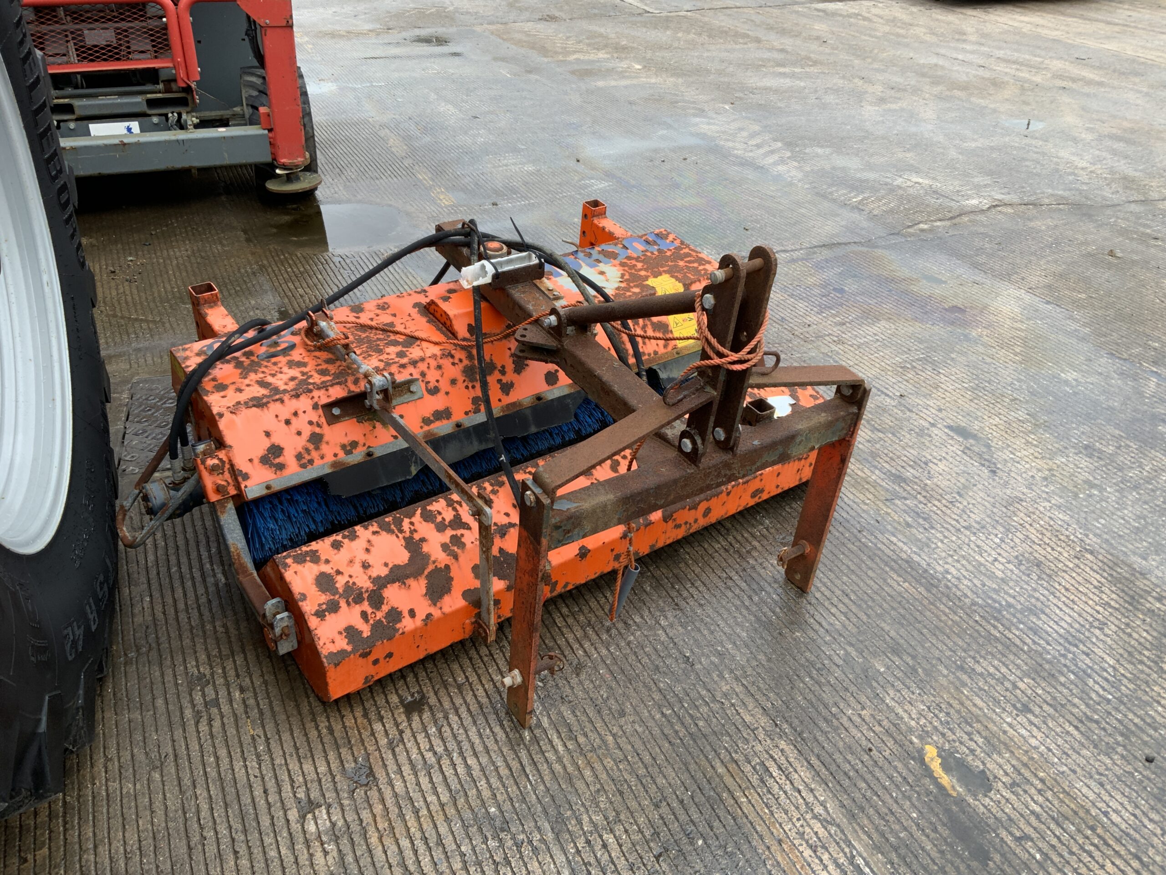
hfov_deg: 61.7
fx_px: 977
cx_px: 583
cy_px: 438
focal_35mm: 29
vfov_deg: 48.2
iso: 16
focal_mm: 3
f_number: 1.8
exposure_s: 1/125
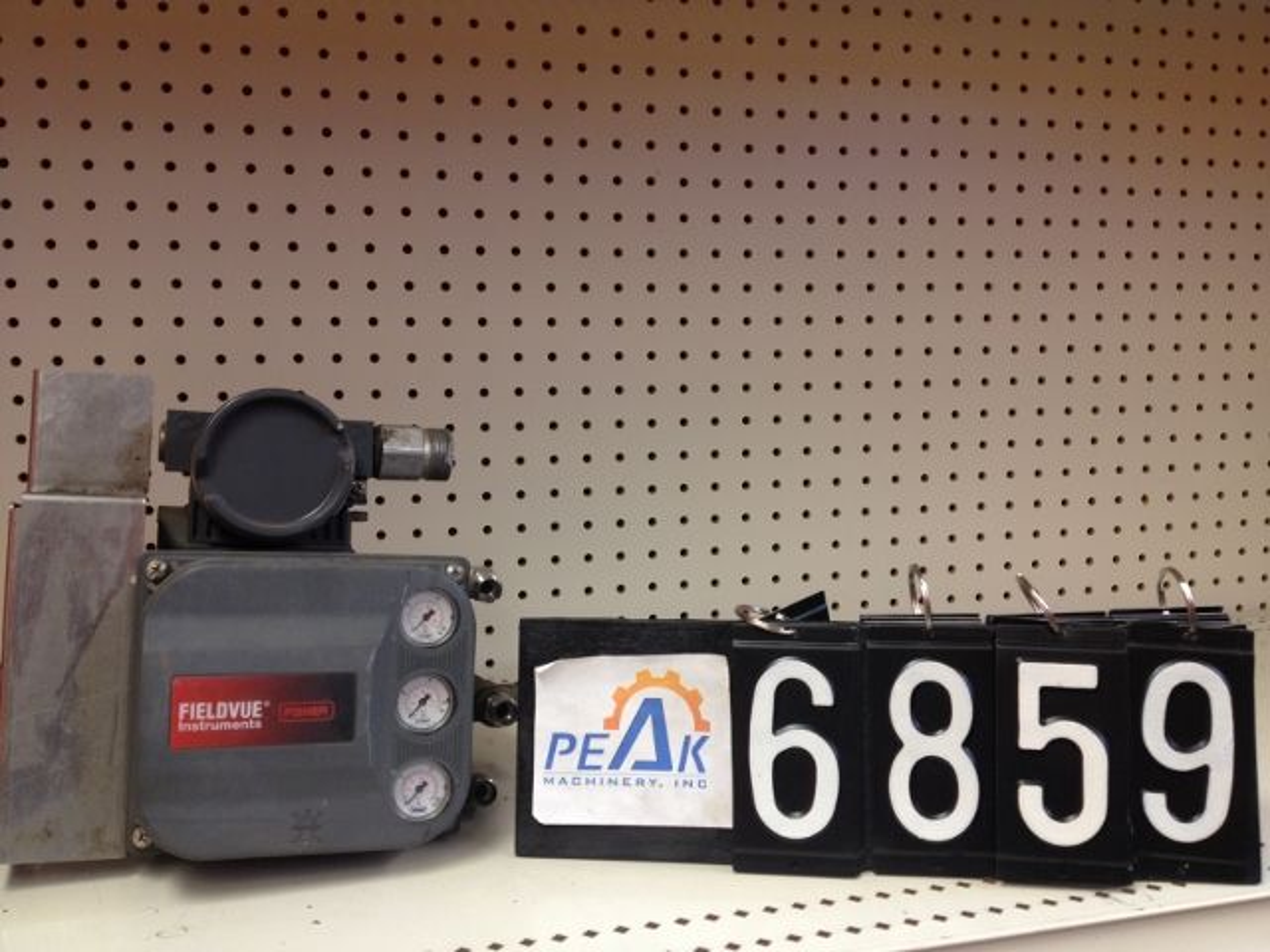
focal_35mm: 35
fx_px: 1284
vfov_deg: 40.7
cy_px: 476
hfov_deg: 52.6
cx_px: 635
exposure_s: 1/20
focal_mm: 4.28
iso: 64
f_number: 2.4
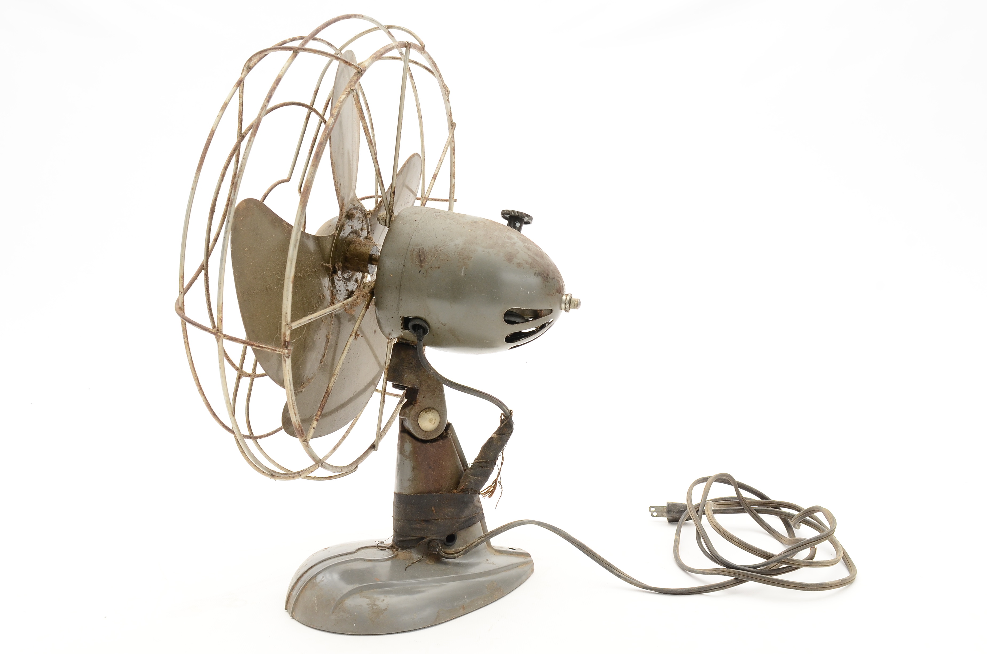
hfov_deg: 57.3
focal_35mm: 33
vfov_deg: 39.8
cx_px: 494
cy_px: 327
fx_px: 903
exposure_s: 1/60
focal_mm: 22
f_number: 10
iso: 320
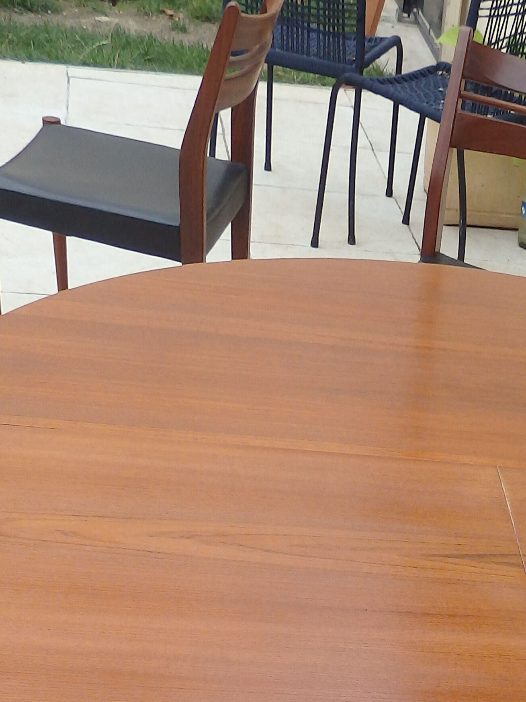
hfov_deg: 21.8
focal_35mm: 66
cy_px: 916
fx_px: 1337
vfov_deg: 25.3
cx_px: 473
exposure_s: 1/160
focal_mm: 4.5
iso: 125
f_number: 3
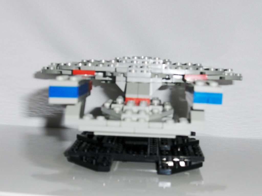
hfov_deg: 27.8
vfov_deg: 21.0
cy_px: 98
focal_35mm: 70
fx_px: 530
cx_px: 131
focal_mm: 15.1
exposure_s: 1/80
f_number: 7.4
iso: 100
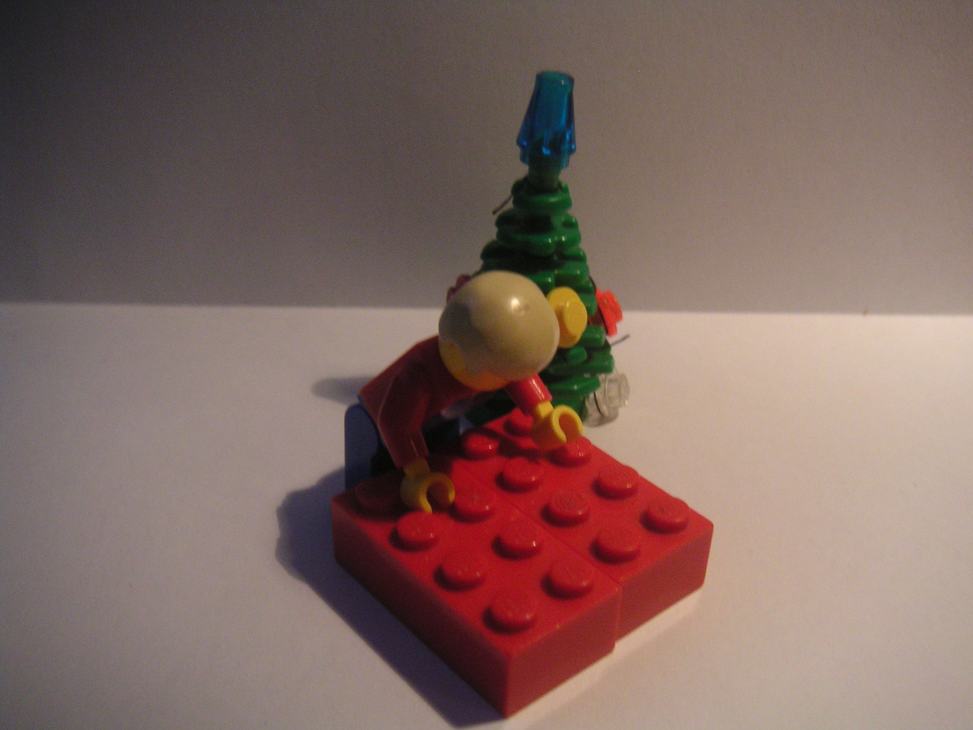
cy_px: 365
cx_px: 486
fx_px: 1068
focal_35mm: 38
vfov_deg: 37.7
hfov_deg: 49.0
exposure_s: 1/45
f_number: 2.8
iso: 125
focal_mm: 6
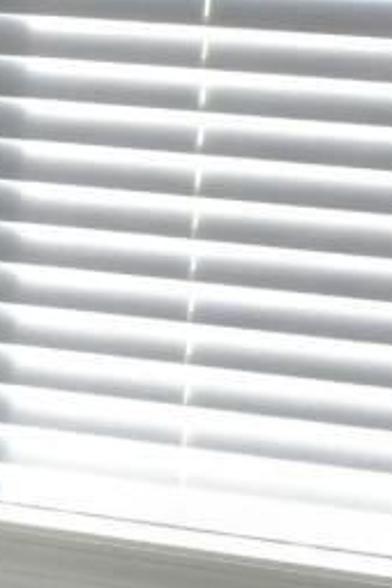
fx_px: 3462
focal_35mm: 212
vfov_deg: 9.7
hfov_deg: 6.0
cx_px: -804
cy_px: 274
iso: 280
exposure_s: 1/60
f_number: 8
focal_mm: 18
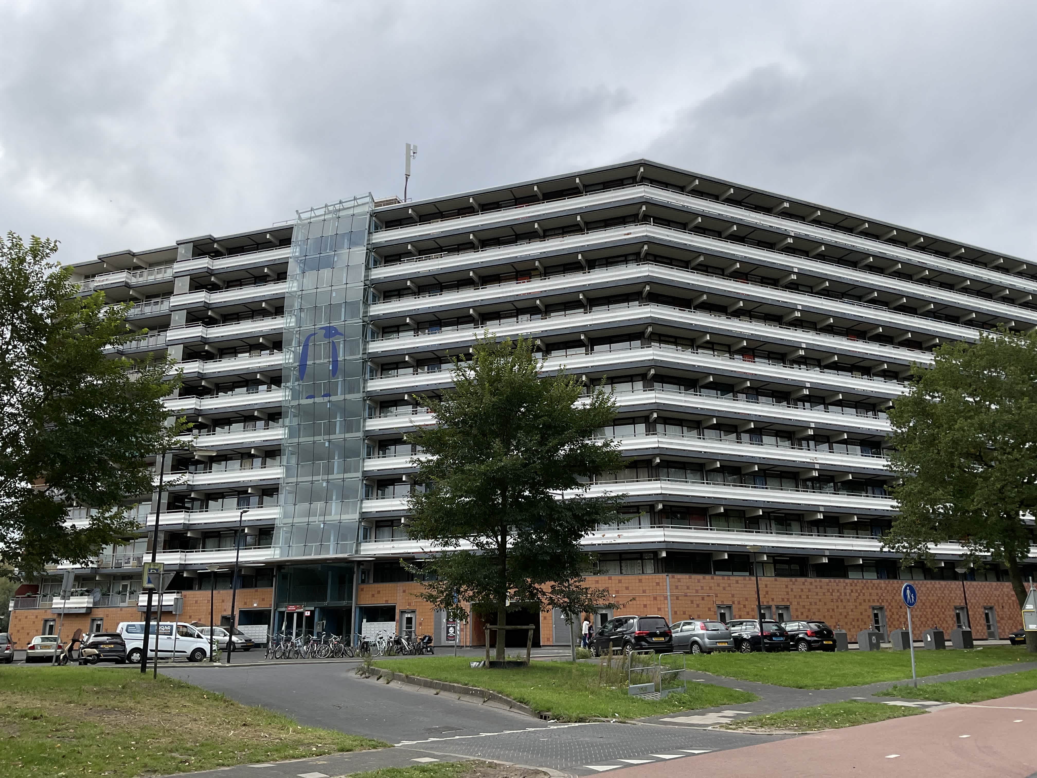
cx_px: 518
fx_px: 869
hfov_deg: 61.7
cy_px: 389
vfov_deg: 48.2
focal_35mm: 29
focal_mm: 3
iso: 16
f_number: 1.8
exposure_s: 1/1076
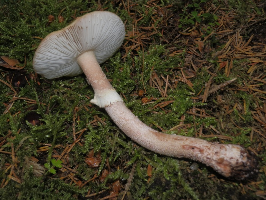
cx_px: 133
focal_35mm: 37
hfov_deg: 50.1
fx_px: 284
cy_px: 100
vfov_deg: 38.7
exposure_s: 1/40
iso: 80
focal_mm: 6.7
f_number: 9.9
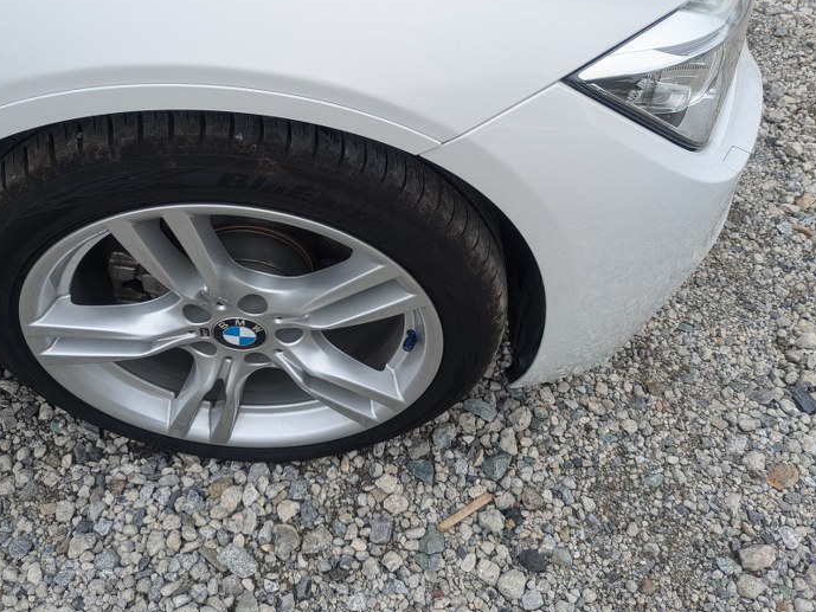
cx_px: 349
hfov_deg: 61.4
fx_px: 684
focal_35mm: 29
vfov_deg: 48.1
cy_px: 263
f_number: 1.89
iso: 55
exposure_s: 1/1616
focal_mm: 5.43
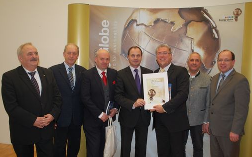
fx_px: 233
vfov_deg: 37.2
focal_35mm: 34
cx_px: 127
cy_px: 82
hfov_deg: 56.7
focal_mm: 22
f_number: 4
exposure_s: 1/60
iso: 400
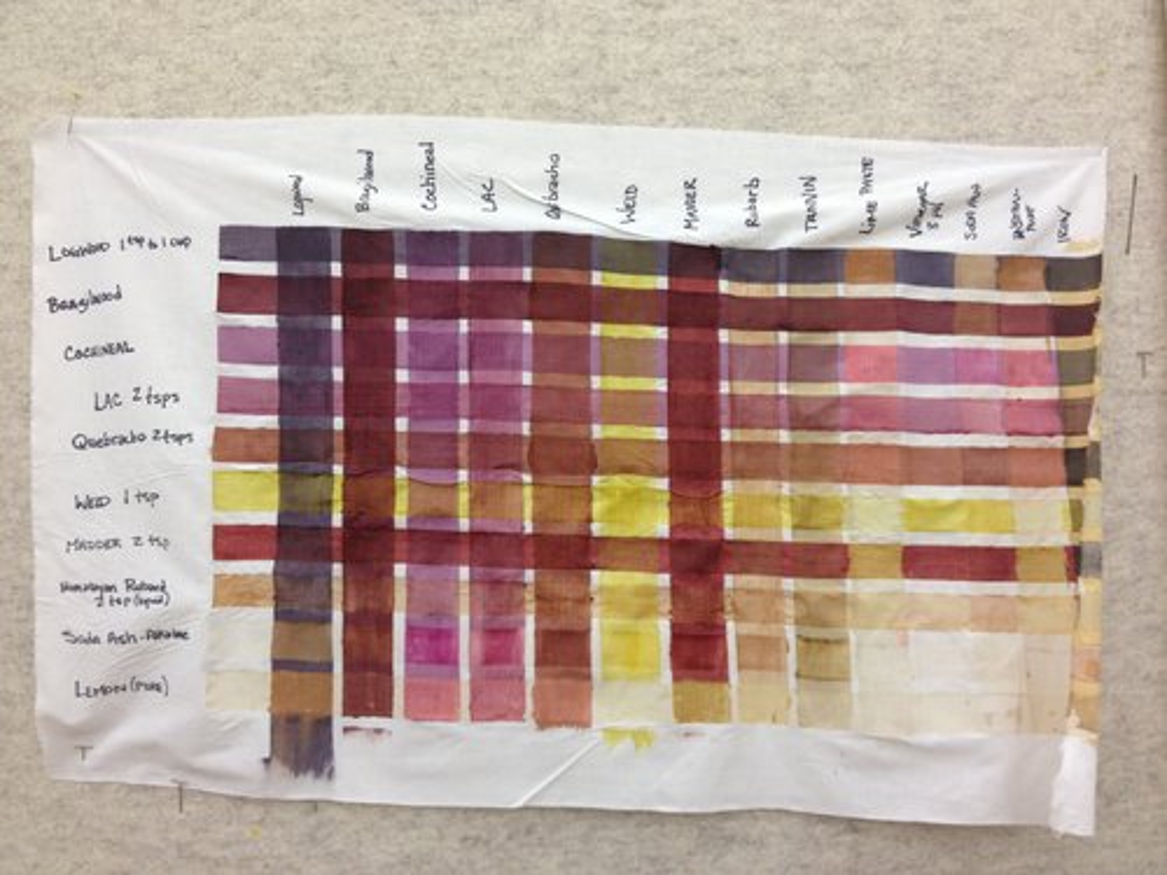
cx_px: 584
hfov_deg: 52.6
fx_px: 1180
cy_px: 438
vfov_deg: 40.7
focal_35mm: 35
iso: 50
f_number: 2.4
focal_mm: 4.28
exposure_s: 1/30
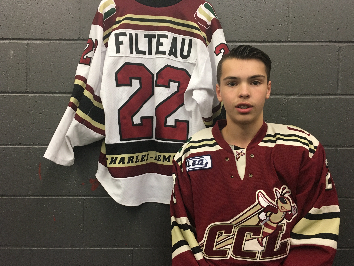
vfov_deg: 46.8
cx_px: 178
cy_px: 136
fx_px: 307
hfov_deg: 60.0
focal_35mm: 30
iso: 100
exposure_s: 1/30
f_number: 2.2
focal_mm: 4.15
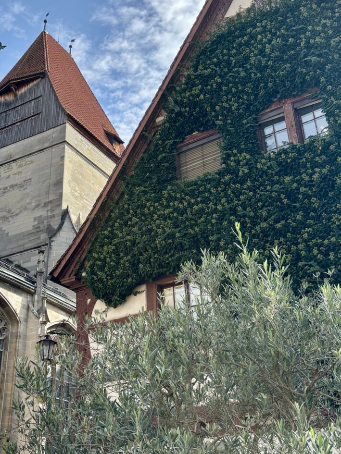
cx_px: 119
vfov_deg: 42.8
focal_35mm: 44
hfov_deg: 32.7
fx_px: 578
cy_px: 188
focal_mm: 5.96
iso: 50
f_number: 1.6
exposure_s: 1/2451
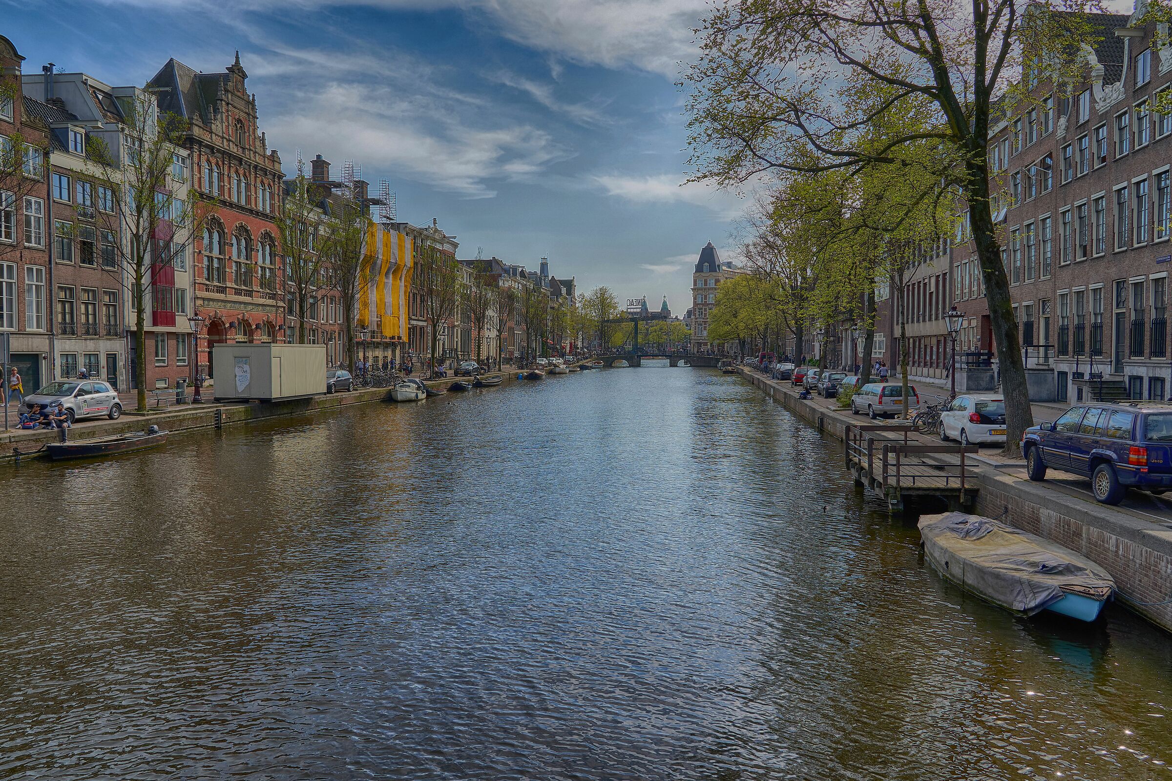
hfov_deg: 73.7
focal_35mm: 24
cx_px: 586
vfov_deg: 53.1
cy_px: 390
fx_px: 781
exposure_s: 1/160
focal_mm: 24
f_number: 10
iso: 125
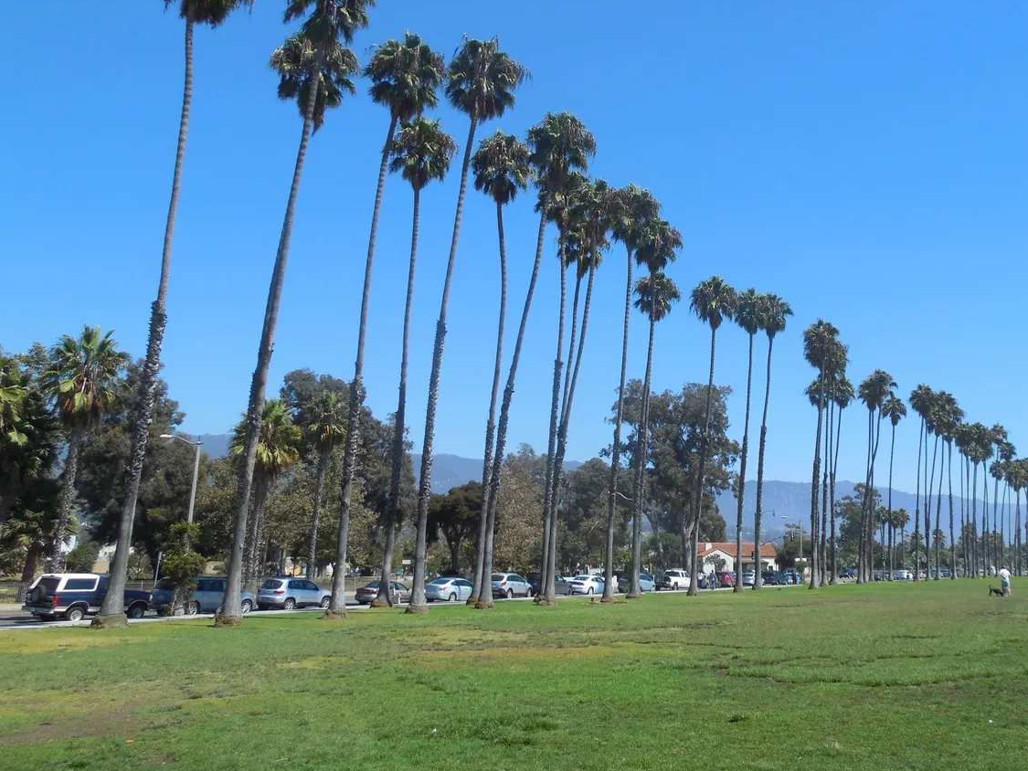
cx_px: 657
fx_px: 950
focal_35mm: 32
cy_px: 291
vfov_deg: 43.8
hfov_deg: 56.0
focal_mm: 4.5
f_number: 3.3
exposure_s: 1/1250
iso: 125
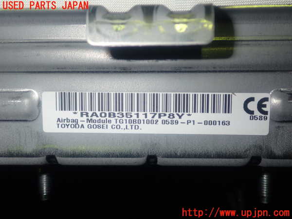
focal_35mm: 38
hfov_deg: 49.0
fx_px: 321
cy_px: 110
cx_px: 146
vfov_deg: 37.7
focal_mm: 6.83
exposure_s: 1/40
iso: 200
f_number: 8
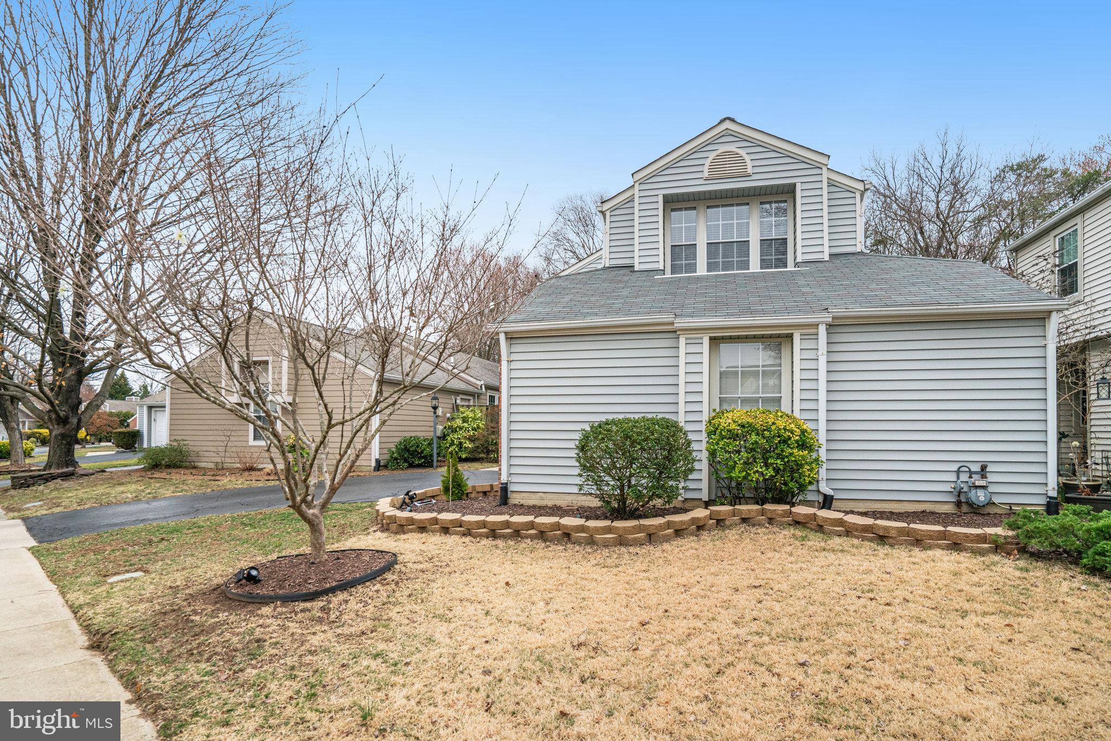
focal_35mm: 18
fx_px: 556
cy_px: 370
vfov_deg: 67.4
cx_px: 556
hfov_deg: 90.0
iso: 1250
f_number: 8
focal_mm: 18
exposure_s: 1/1600
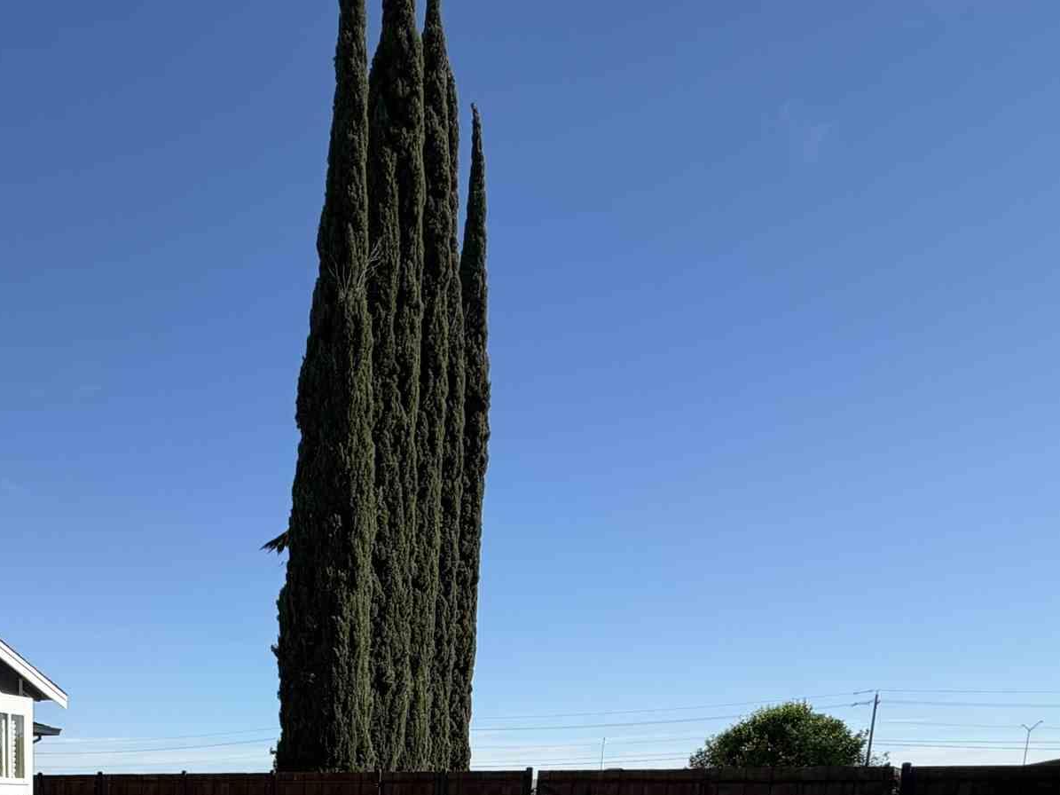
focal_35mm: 36
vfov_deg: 31.2
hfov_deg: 46.7
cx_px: 122
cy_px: 1021
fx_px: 1102
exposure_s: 1/830
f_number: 2.2
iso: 20
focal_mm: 2.22
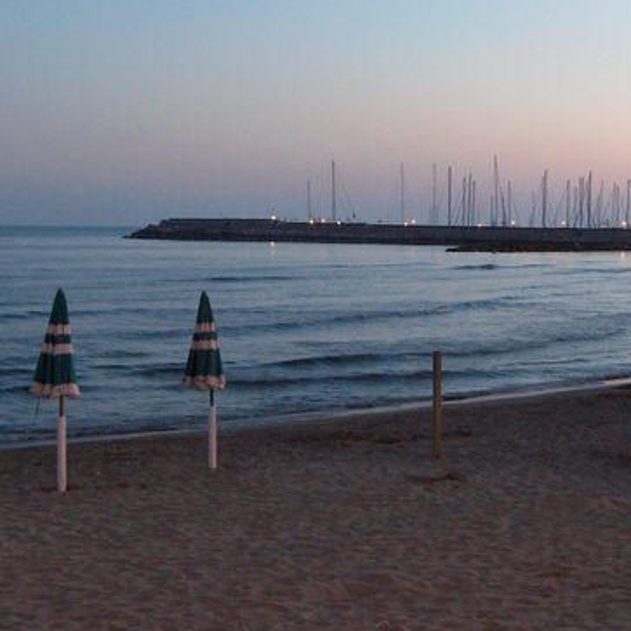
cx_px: 362
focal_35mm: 76
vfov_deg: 22.8
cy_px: 309
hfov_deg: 22.7
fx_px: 1567
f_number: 2.8
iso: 200
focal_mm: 8
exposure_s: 1/9.61
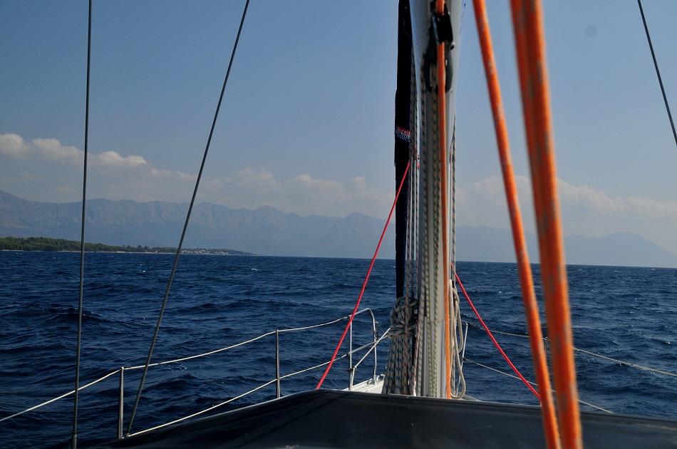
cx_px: 338
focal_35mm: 39
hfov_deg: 49.6
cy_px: 224
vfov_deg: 34.1
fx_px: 732
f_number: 6.3
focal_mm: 26
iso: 250
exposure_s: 1/2500
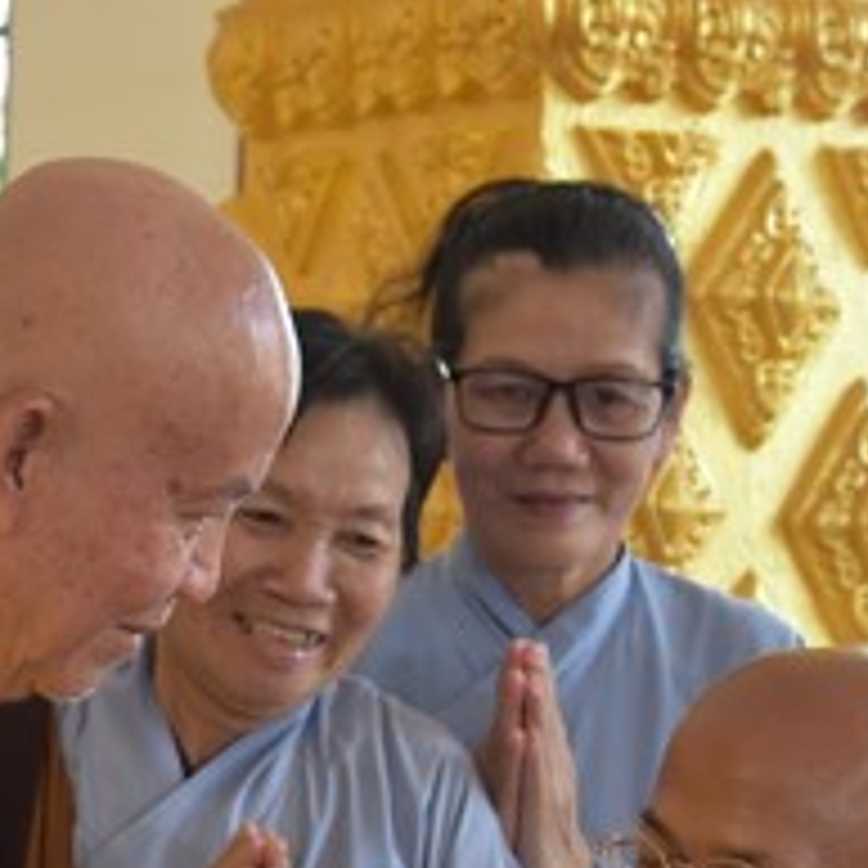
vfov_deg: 12.1
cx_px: -135
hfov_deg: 12.0
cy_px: 819
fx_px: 4057
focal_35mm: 143
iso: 1600
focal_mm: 50
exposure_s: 1/125
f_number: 6.3
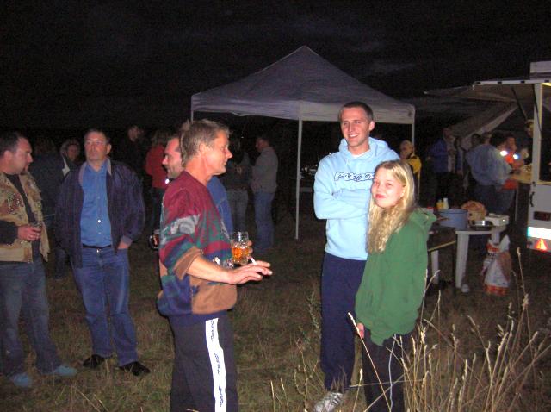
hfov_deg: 54.0
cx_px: 276
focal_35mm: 34
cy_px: 206
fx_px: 540
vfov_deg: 41.7
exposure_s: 1/60.1
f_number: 2.9
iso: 200
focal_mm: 5.7
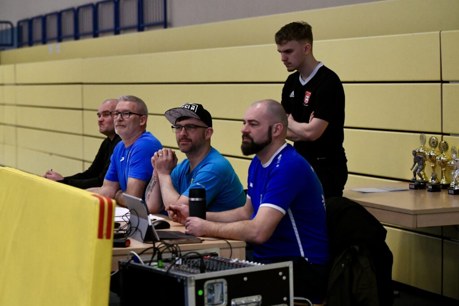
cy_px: 153
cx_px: 230
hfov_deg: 28.8
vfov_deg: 19.5
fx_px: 893
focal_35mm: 70
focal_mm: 70
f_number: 2.8
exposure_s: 1/800
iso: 5000
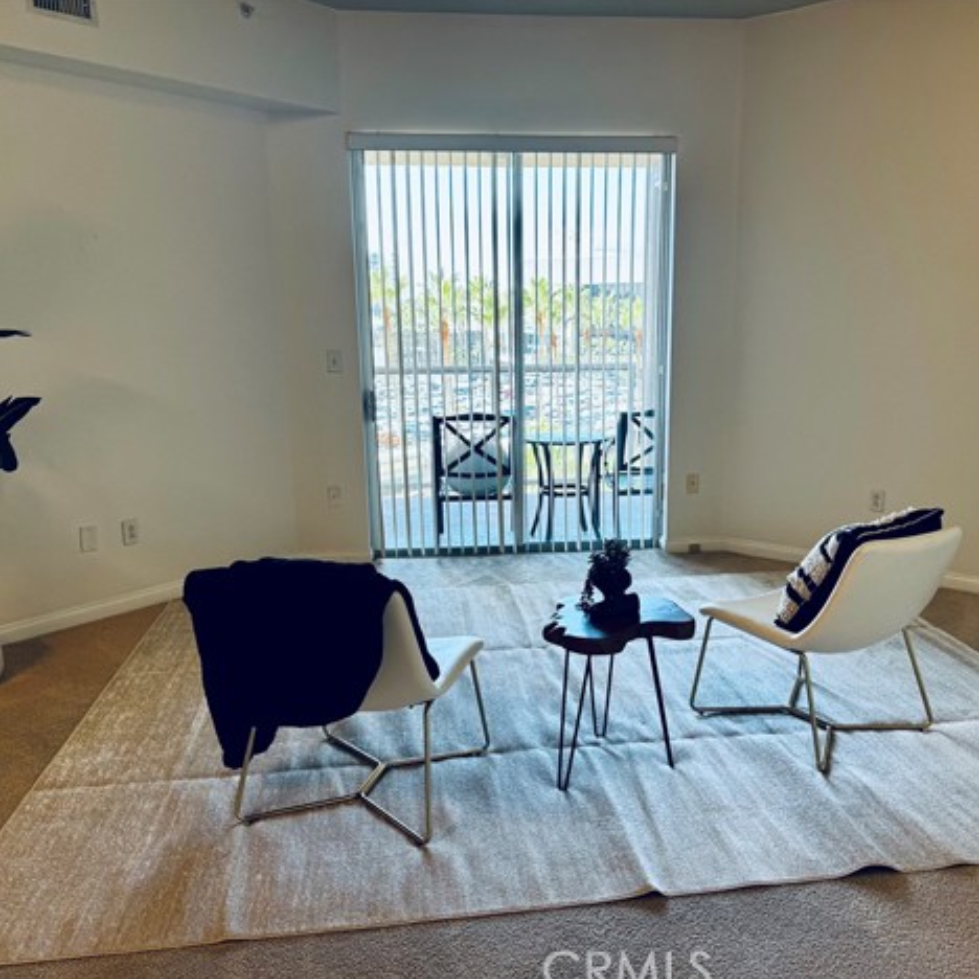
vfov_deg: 55.6
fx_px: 928
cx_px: 536
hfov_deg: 55.5
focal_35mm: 29
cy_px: 498
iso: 100
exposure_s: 1/134
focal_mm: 6.76
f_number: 1.78
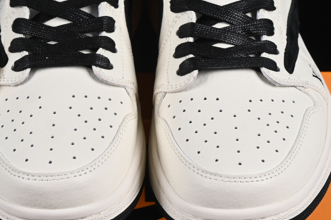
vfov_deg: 8.3
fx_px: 1526
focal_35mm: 166
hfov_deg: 12.4
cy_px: 93
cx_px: 142
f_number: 8
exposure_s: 1/80
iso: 160
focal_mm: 50
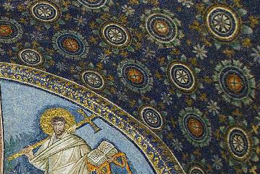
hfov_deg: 28.0
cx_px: -21
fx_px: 477
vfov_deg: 20.6
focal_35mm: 66
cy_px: 113
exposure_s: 1/10
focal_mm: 20
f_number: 3.5
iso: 1600
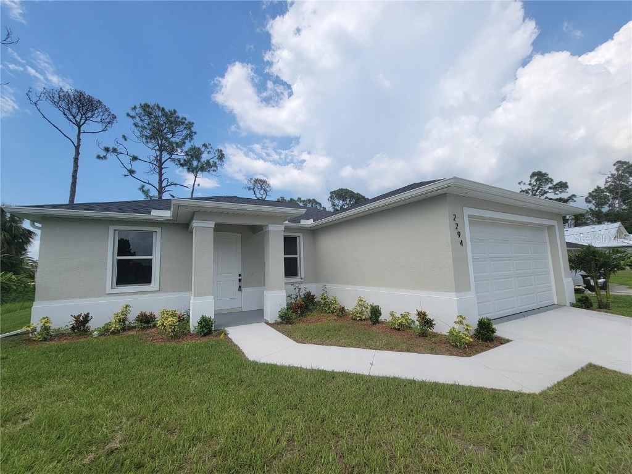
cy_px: 237
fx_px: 237
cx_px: 316
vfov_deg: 89.9
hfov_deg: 106.2
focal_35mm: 13
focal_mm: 2.2
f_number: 2.2
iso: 50
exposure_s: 1/2346
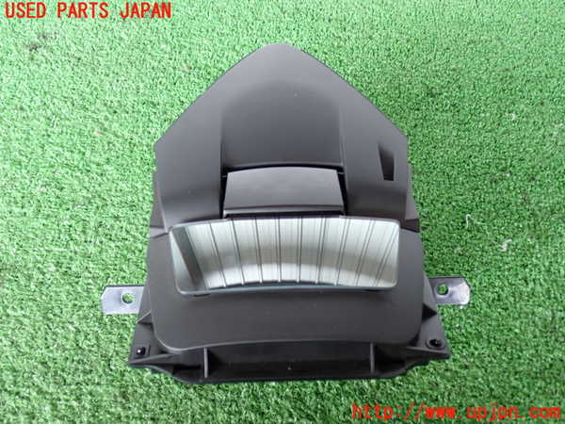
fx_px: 588
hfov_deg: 51.4
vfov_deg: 39.7
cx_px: 282
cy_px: 212
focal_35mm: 36
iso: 200
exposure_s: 1/40
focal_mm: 6.37
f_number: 2.5
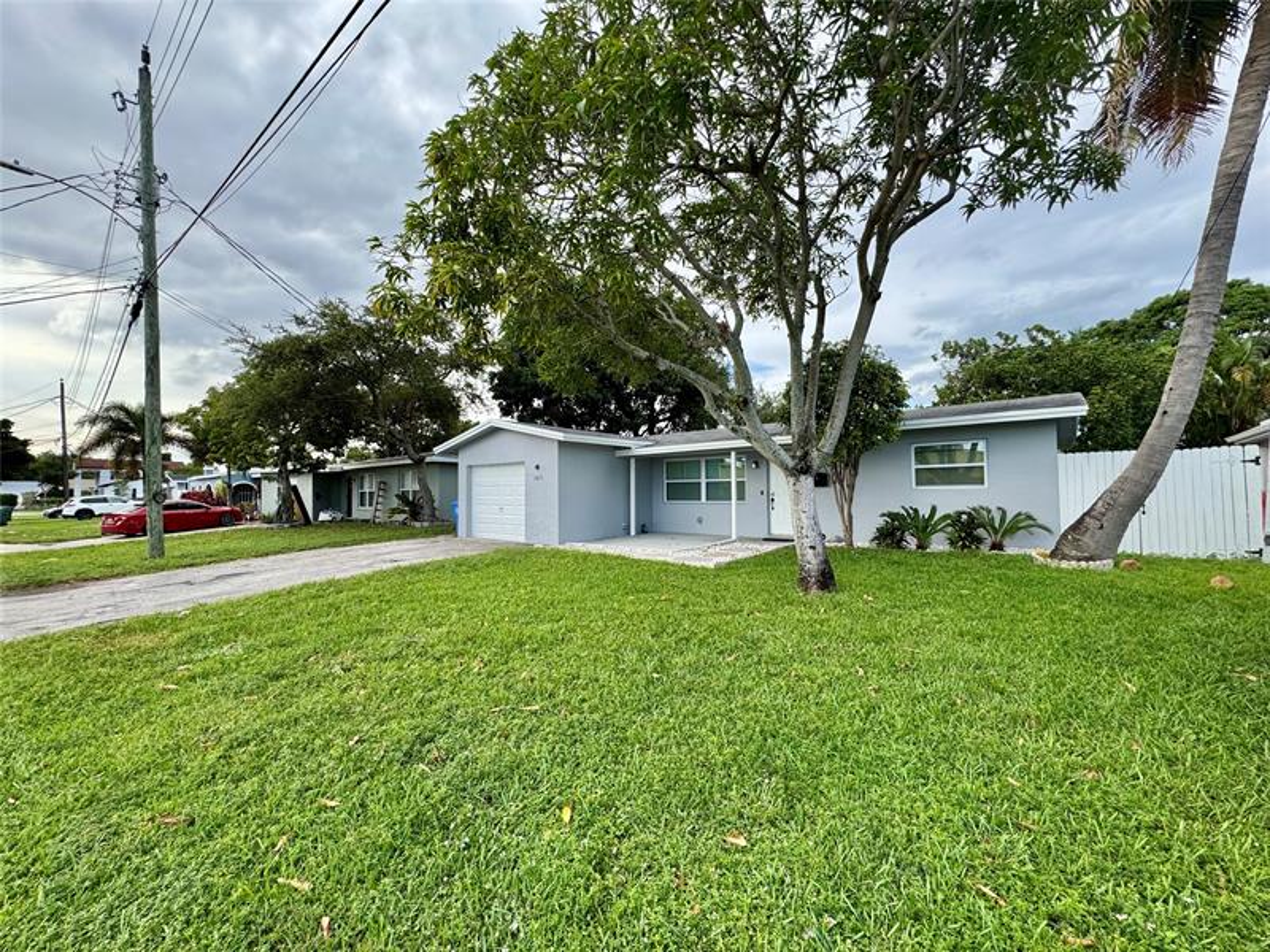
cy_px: 476
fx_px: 514
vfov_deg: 85.7
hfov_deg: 102.1
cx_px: 635
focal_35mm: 14
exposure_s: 1/421
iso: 40
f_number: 2.2
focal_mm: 2.22
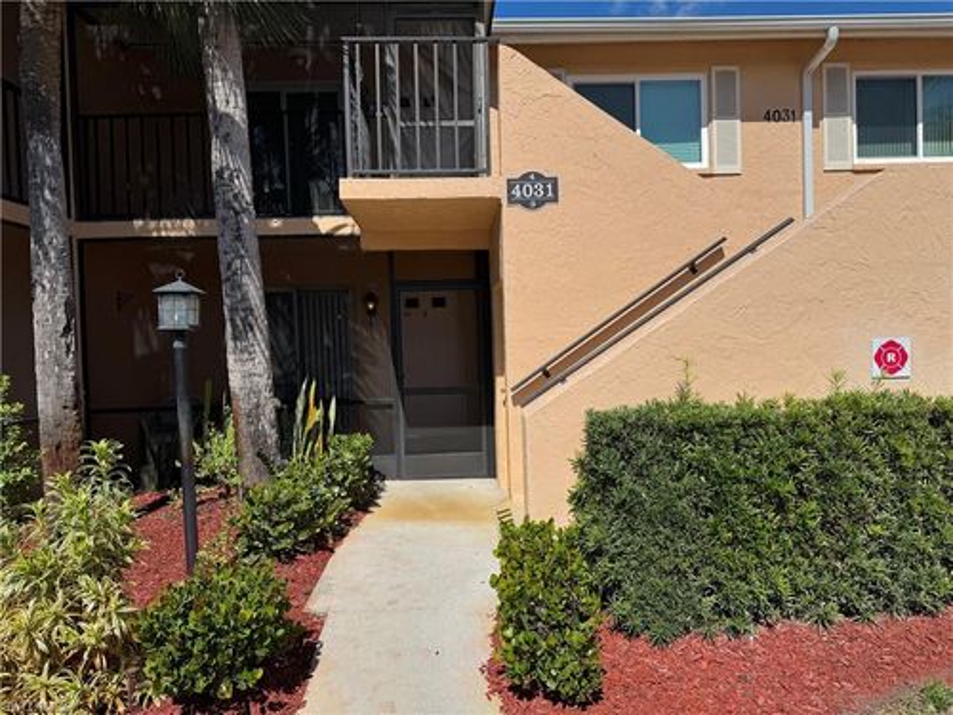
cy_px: 358
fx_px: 661
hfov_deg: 71.6
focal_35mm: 24
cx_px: 476
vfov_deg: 56.8
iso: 80
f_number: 1.78
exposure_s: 1/9009
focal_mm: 6.76
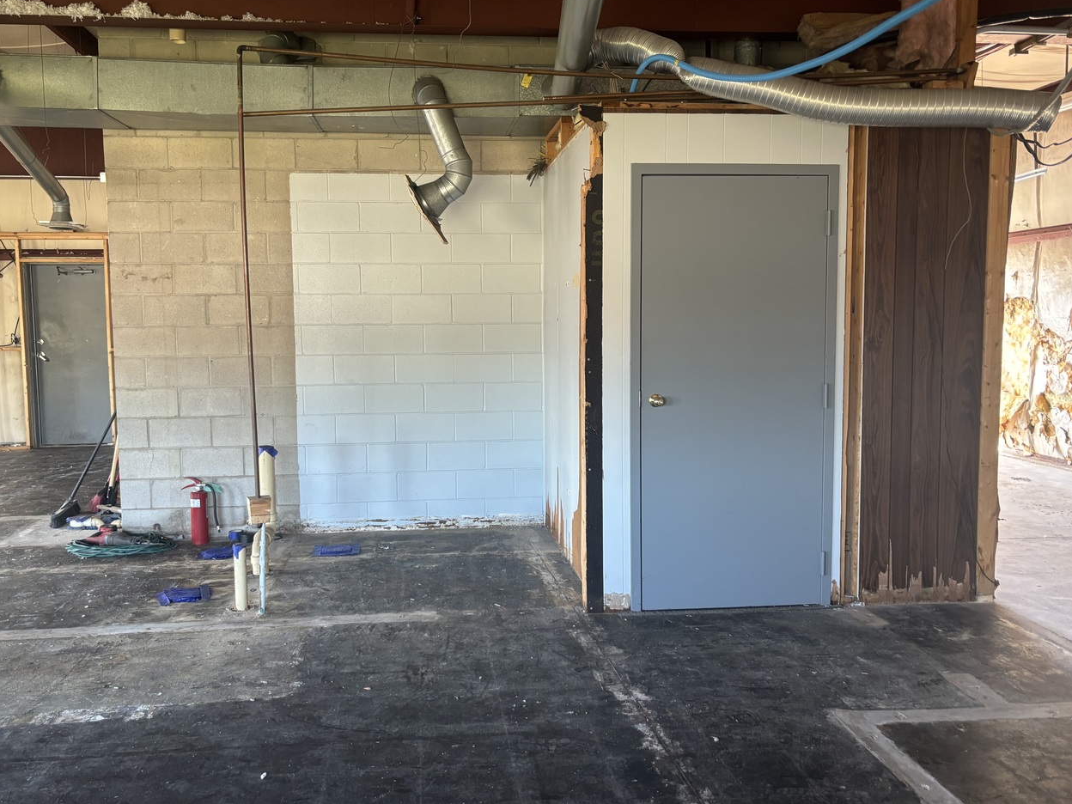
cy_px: 403
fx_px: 929
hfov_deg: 59.9
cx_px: 507
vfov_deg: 46.8
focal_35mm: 30
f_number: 1.6
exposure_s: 1/60
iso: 160
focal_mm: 5.96
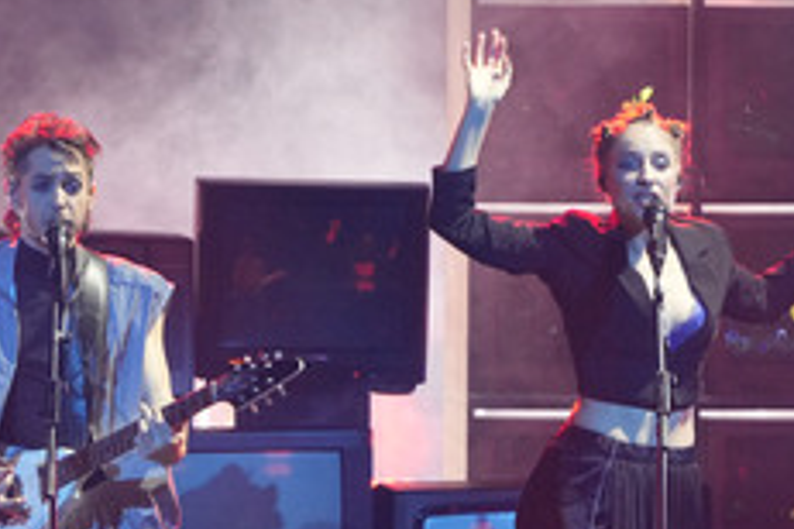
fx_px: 12924
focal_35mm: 586
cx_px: 277
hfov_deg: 3.5
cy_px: 488
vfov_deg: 2.3
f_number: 5.6
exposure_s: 1/125
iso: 2500
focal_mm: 200
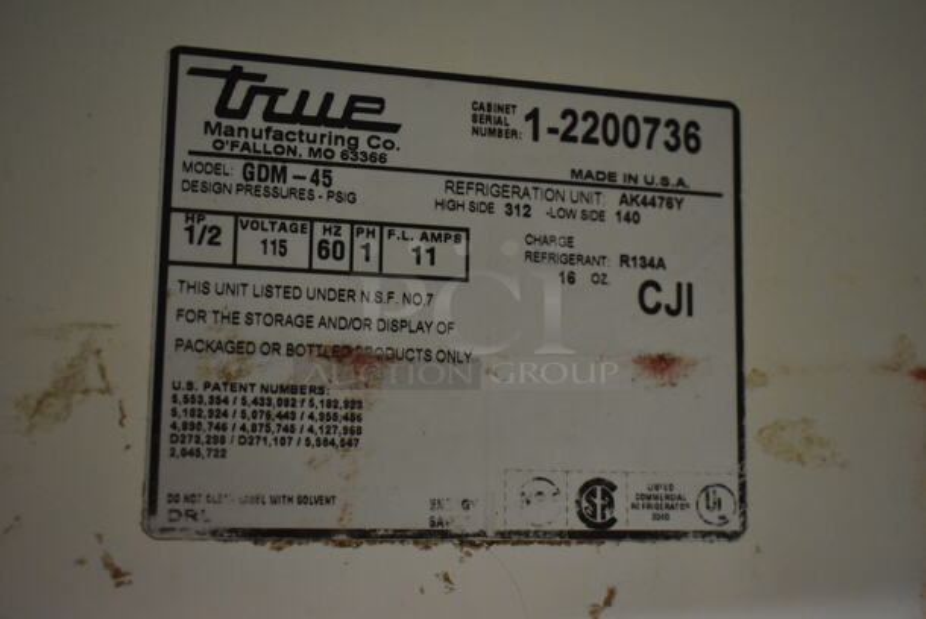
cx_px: 463
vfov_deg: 26.5
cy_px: 310
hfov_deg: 38.8
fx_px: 1313
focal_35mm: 51
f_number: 4.5
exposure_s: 1/50
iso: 3200
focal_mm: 34
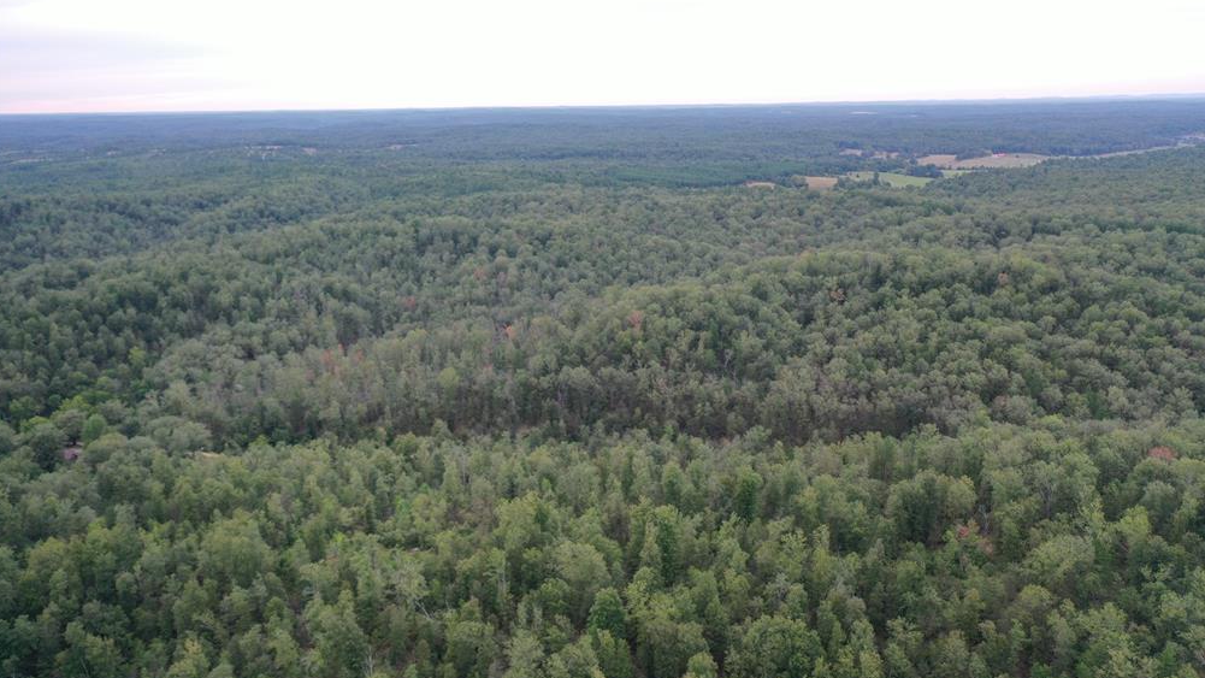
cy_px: 355
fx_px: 959
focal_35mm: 30
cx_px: 608
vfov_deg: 38.9
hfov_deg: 64.3
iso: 100
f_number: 2.8
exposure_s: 1/15
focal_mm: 10.26
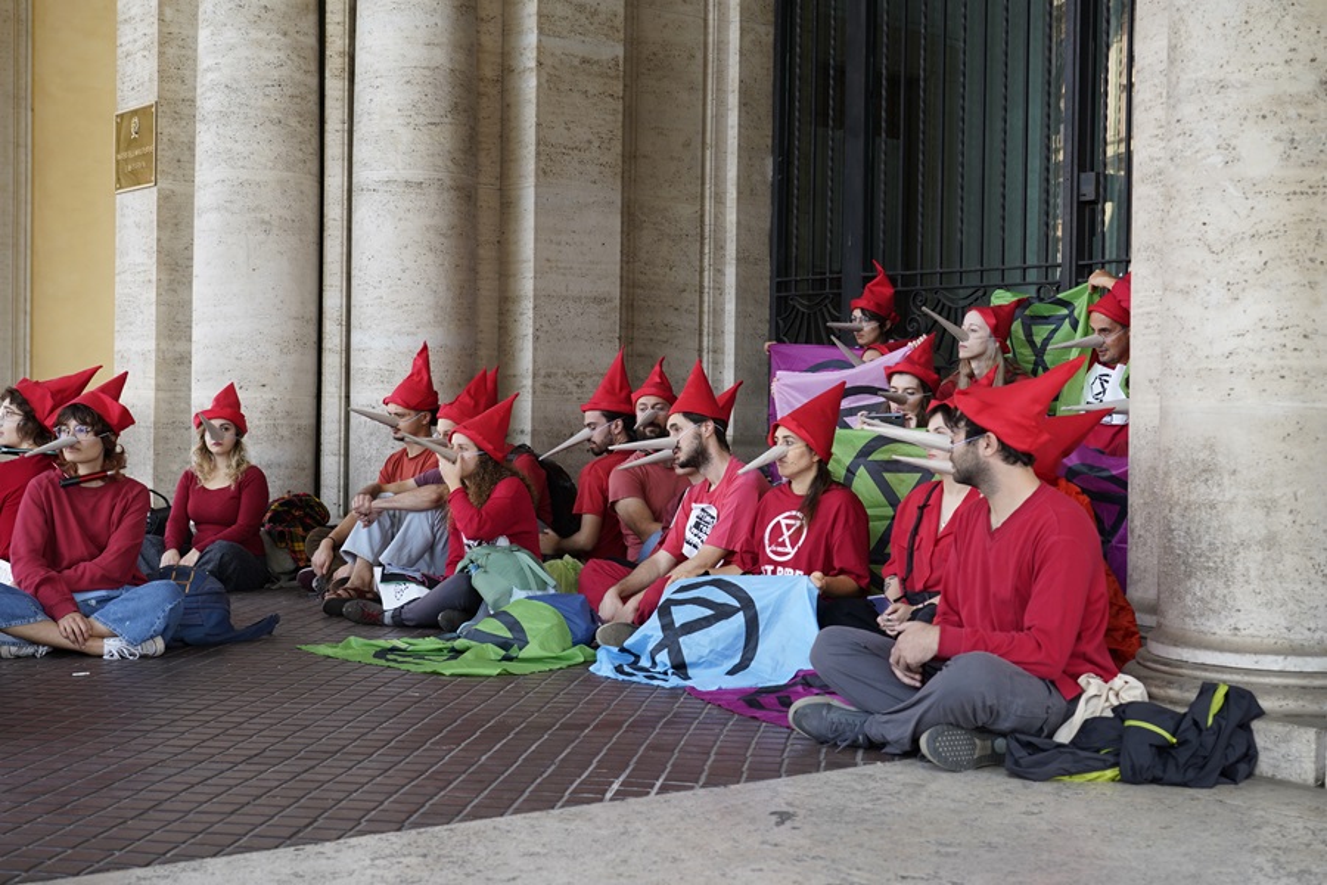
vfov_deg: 27.5
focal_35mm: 49
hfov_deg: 40.3
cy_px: 442
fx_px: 1806
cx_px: 664
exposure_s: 1/160
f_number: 5
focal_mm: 49
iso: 640
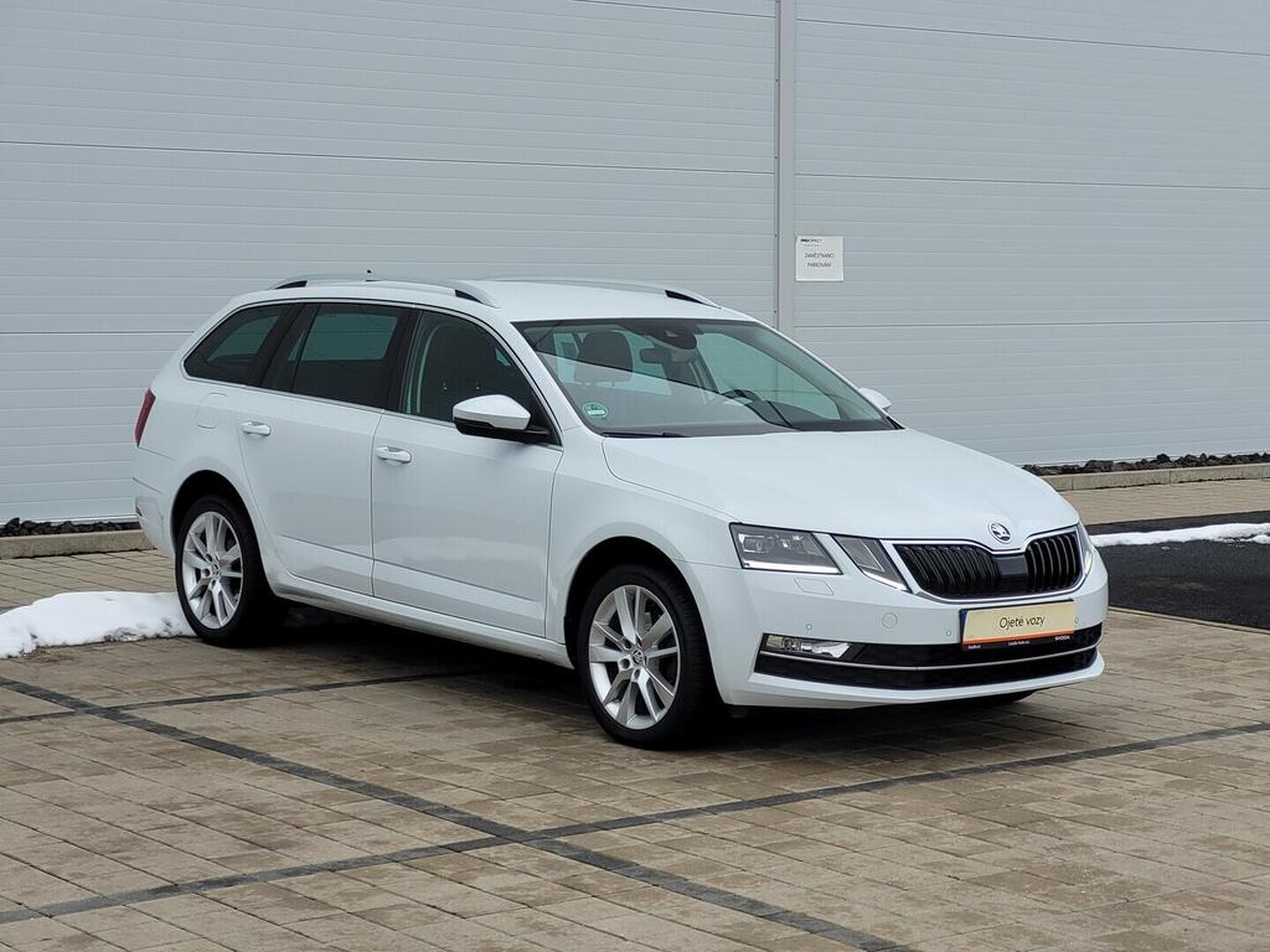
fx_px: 2788
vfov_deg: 19.4
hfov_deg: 25.7
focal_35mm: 76
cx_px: 635
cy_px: 476
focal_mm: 7.12
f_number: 2.4
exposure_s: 1/120
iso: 40
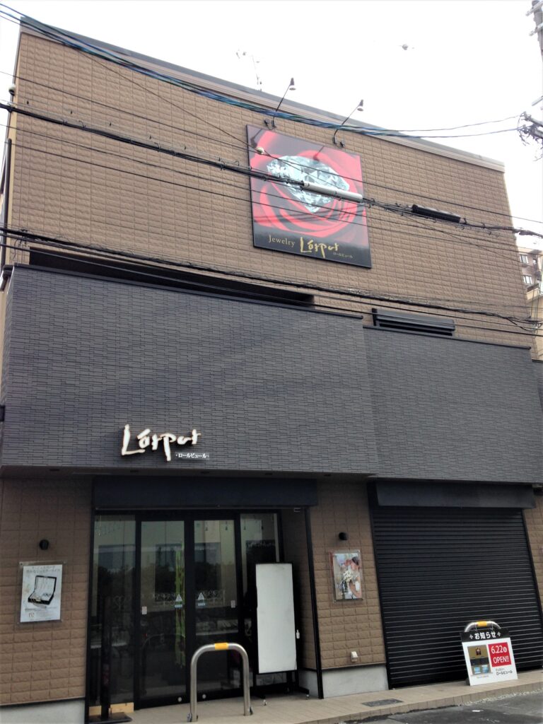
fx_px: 690
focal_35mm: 33
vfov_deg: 55.4
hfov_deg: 42.9
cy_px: 362
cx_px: 272
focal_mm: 4.12
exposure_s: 1/272
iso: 50
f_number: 2.4
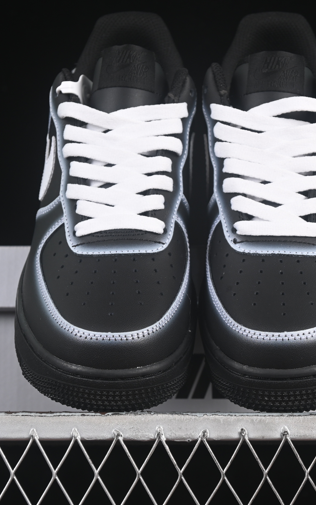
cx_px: 199
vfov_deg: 18.1
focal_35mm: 115
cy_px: 253
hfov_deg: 11.4
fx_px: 1584
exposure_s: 1/60
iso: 160
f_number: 6.3
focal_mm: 50
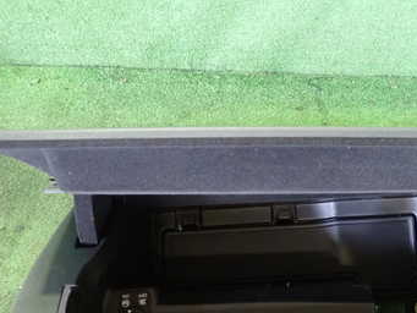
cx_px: 279
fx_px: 530
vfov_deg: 32.5
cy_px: 216
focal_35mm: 44
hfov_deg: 42.3
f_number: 2
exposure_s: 1/30
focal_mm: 4.5
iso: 800
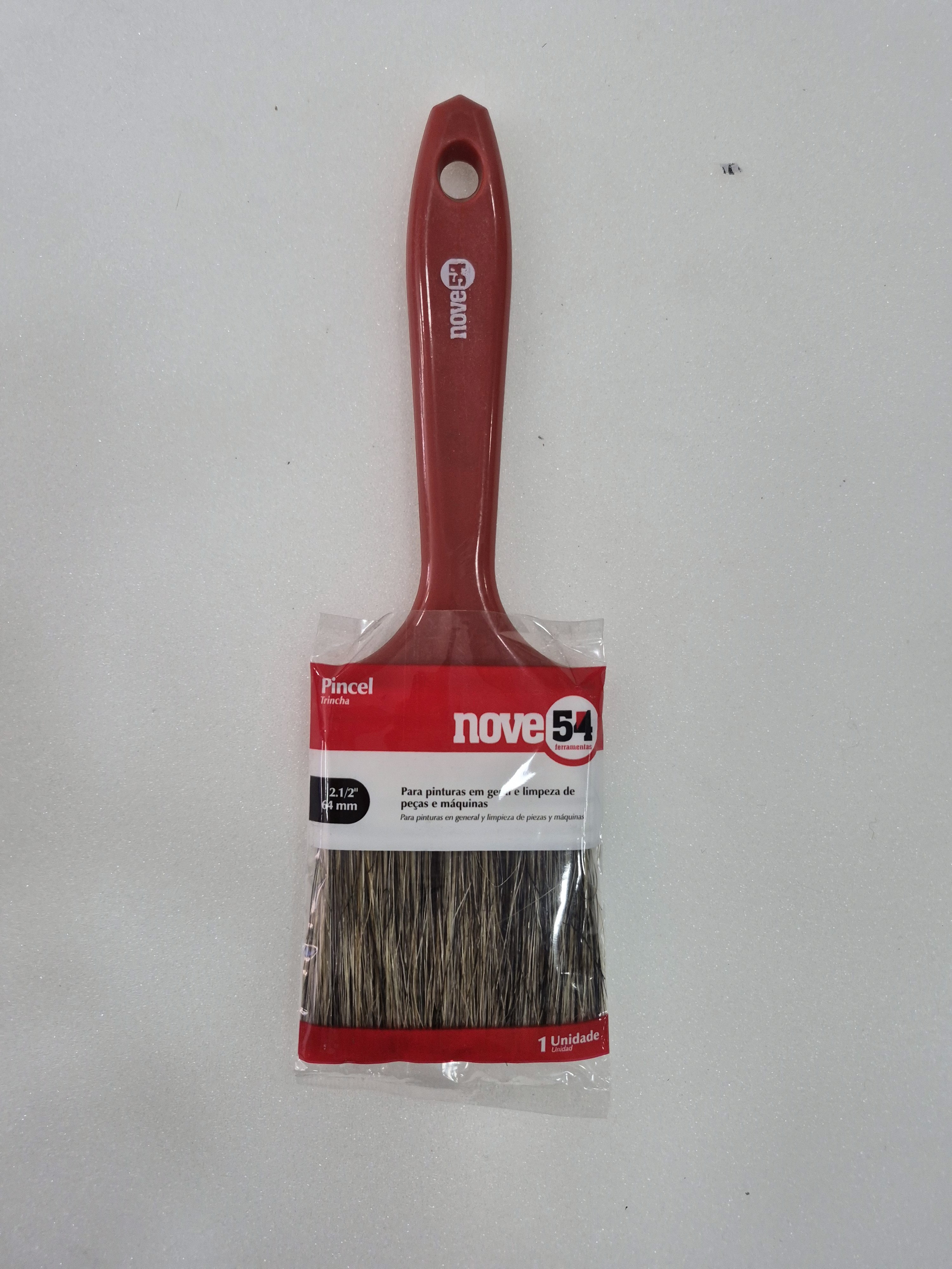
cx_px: 476
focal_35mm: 23
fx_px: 843
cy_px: 634
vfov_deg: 73.9
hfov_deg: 58.9
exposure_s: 1/180
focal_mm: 5.4
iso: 160
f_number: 1.8
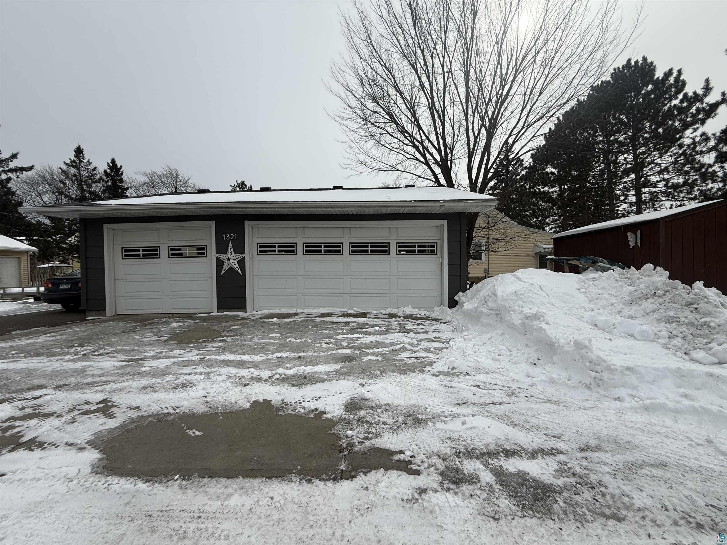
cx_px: 364
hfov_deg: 102.1
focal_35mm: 14
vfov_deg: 85.7
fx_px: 294
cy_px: 272
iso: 50
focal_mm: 2.22
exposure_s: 1/3125
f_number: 2.2
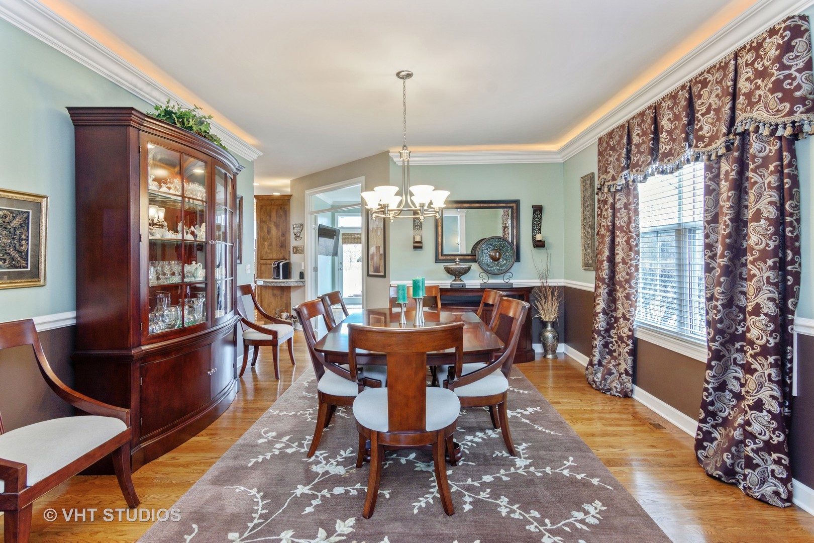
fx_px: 373
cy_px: 272
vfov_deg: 72.1
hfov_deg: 95.0
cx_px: 407
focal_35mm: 16
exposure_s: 1/4
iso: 200
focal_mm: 11
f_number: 8
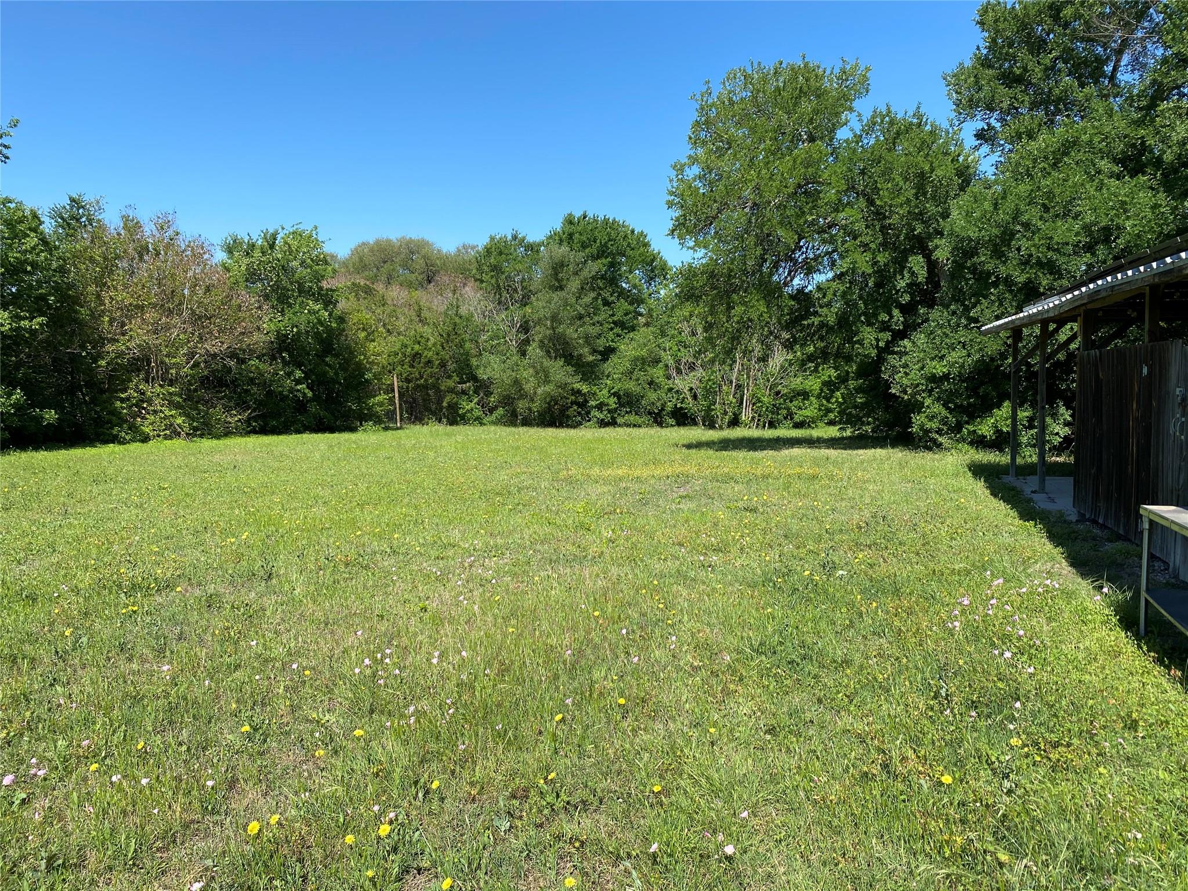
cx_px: 594
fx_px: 892
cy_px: 446
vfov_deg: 53.1
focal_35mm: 26
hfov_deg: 67.3
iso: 32
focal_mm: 4.25
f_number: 1.8
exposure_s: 1/1838
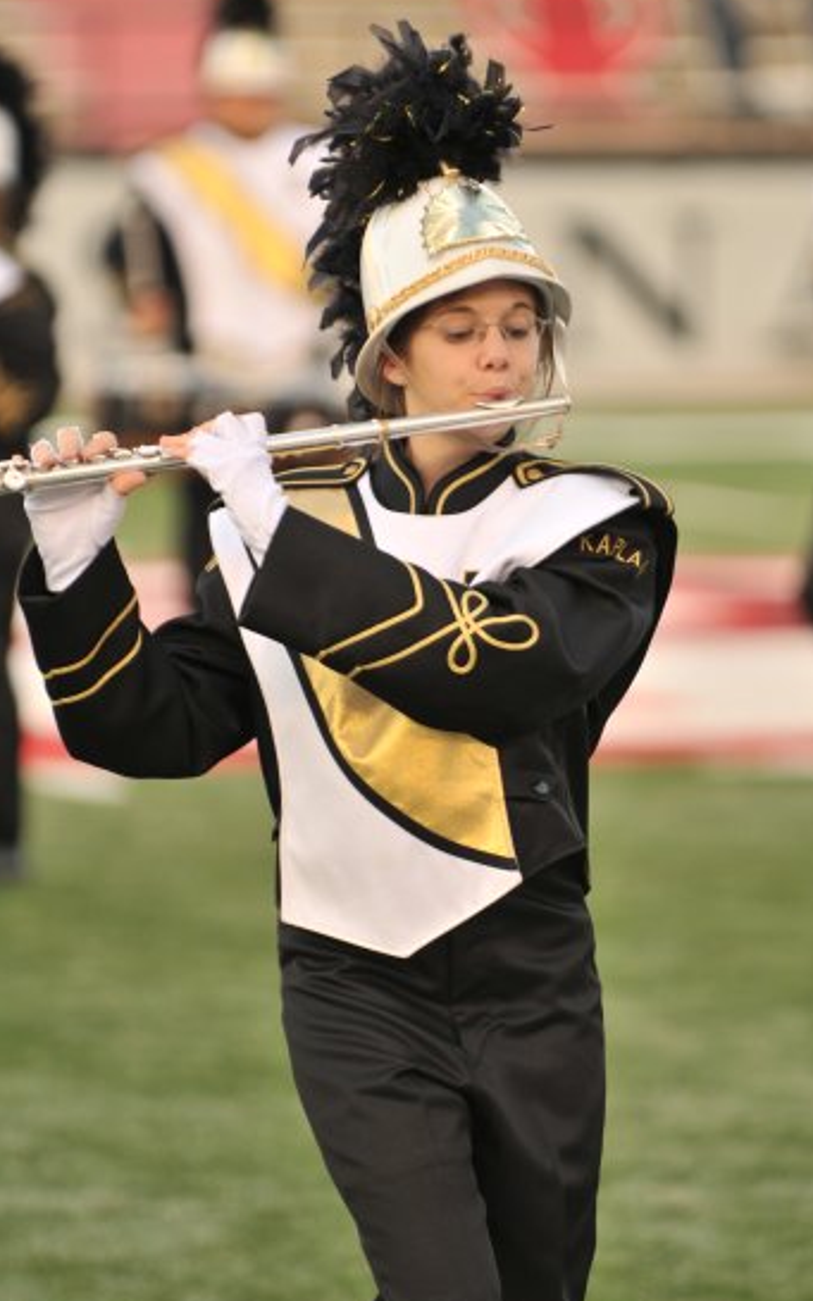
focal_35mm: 336
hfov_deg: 3.9
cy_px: 641
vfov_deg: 6.3
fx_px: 11918
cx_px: 428
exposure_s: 1/320
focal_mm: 200
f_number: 2.8
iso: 200
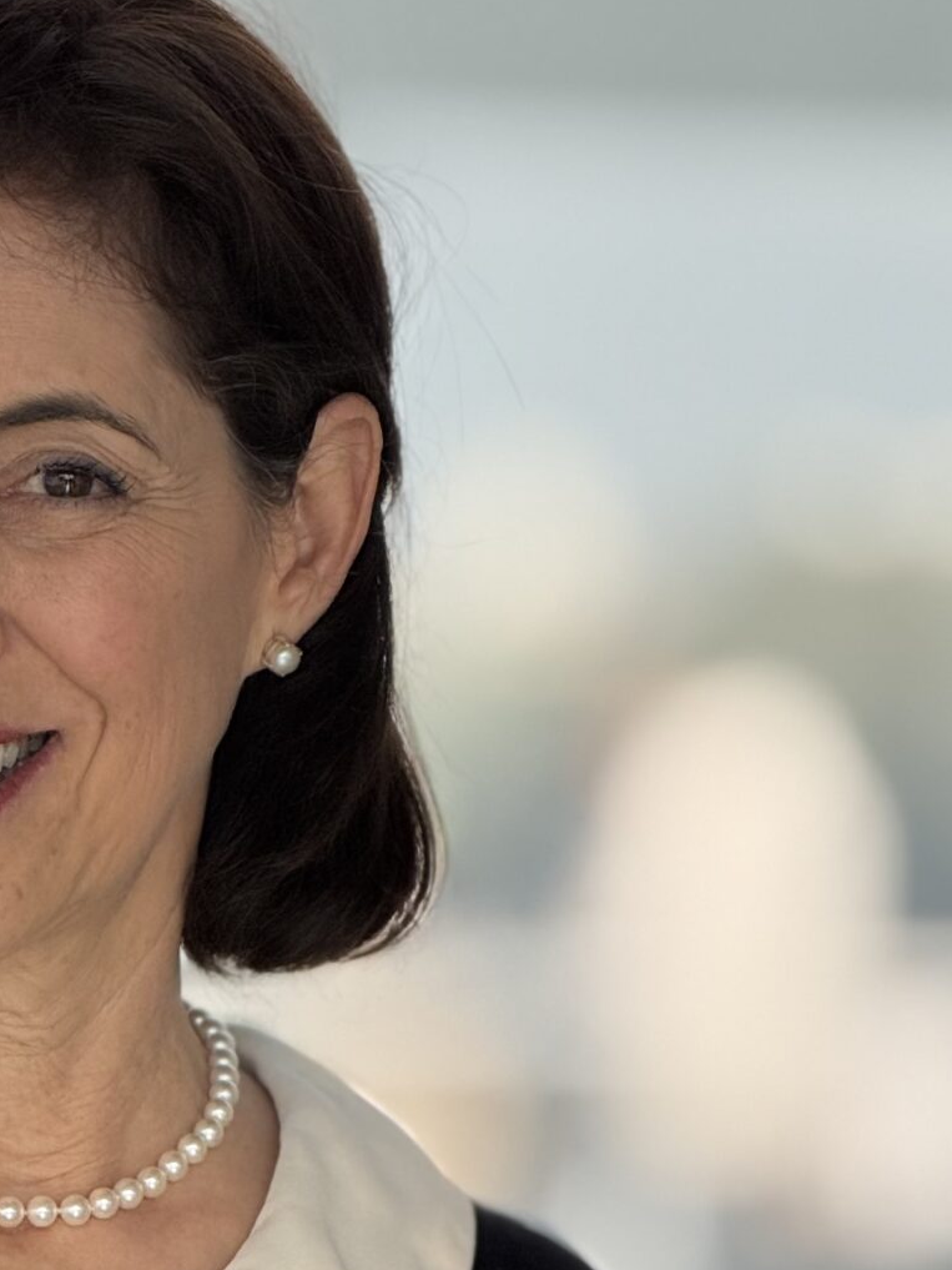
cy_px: 882
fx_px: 11072
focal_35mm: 302
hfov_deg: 4.9
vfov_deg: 6.6
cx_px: -24
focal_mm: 15.66
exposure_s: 1/811
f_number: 2.8
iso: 50
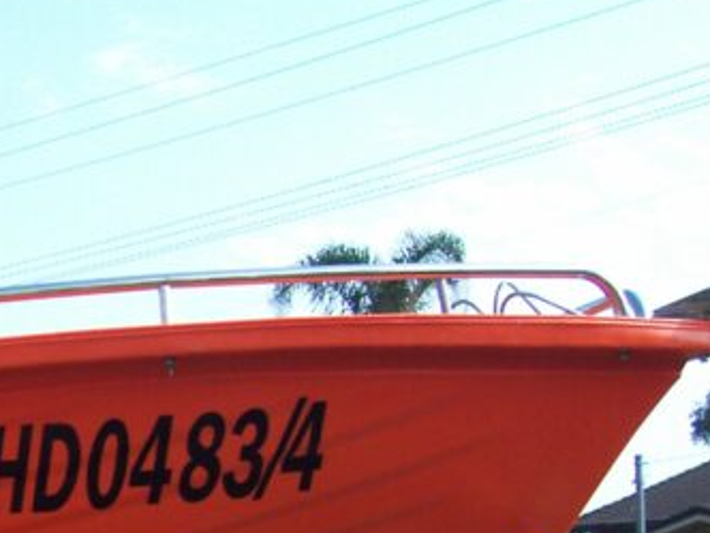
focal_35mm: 105
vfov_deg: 13.7
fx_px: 2154
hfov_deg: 17.1
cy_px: 655
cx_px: -321
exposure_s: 1/634
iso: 80
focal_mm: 5.6
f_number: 2.7
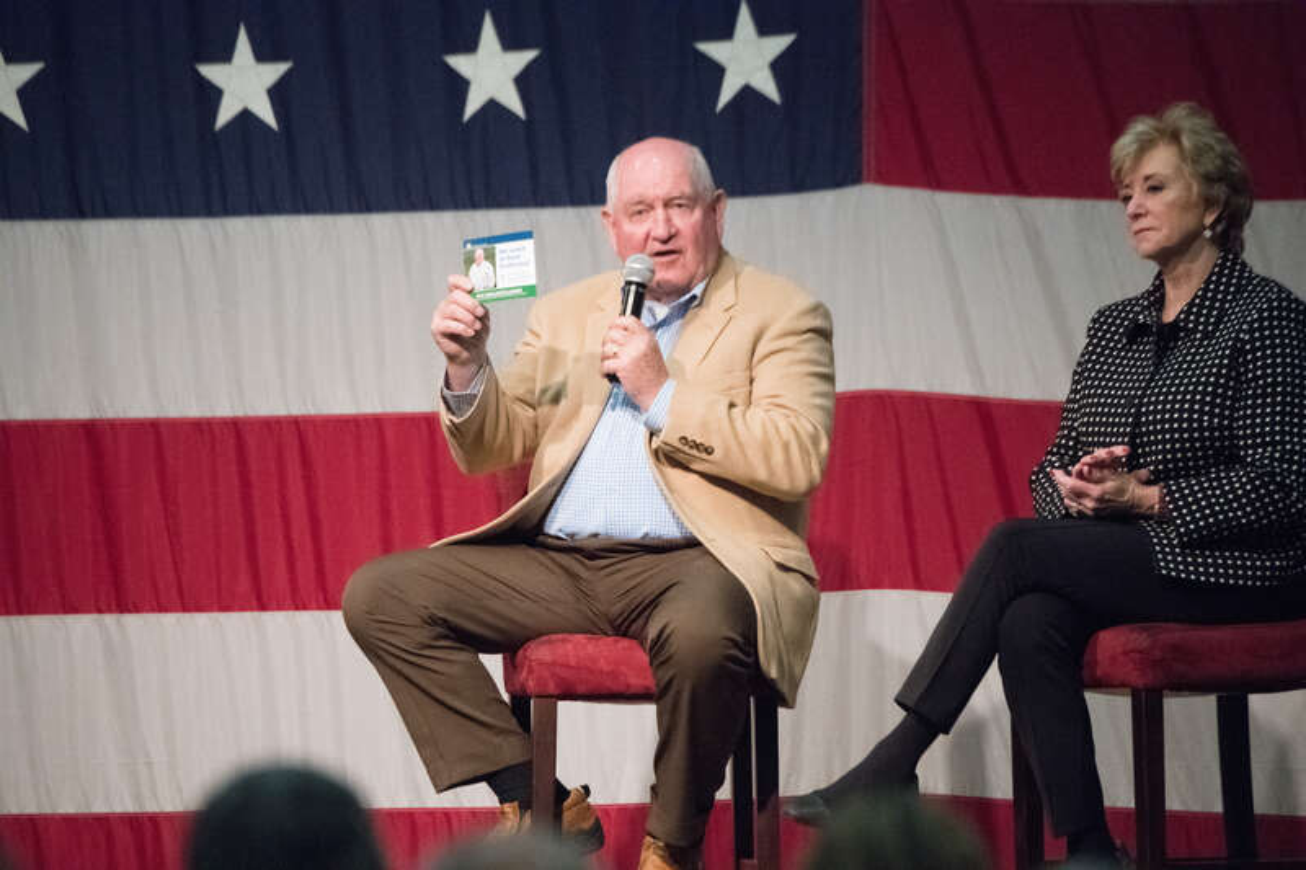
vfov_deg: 3.4
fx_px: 14507
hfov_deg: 5.2
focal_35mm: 400
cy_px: 435
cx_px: 653
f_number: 6.3
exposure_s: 1/400
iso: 20000
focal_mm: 400
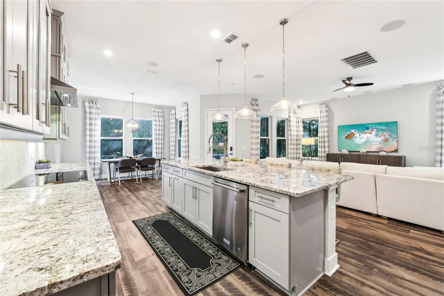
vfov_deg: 77.3
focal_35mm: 15
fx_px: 185
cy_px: 148
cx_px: 222
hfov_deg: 100.4
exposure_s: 1/4
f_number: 8
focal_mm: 15
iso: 400
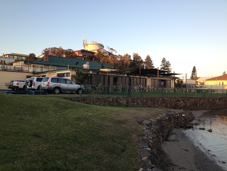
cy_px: 86
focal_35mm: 35
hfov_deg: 52.6
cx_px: 114
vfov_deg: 40.7
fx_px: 230
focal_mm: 4.28
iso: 50
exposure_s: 1/133
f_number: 2.4
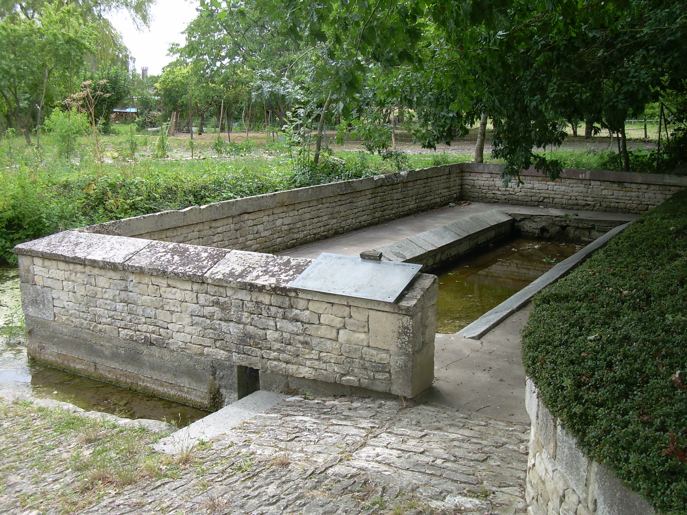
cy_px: 258
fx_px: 754
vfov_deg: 37.7
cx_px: 344
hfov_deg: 49.0
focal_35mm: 38
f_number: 4.6
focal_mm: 6.3
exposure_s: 1/149
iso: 50
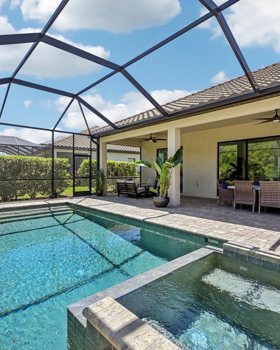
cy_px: 174
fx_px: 207
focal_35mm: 20
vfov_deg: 80.4
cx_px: 129
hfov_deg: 68.0
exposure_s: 1/500
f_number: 8
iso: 400
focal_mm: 14
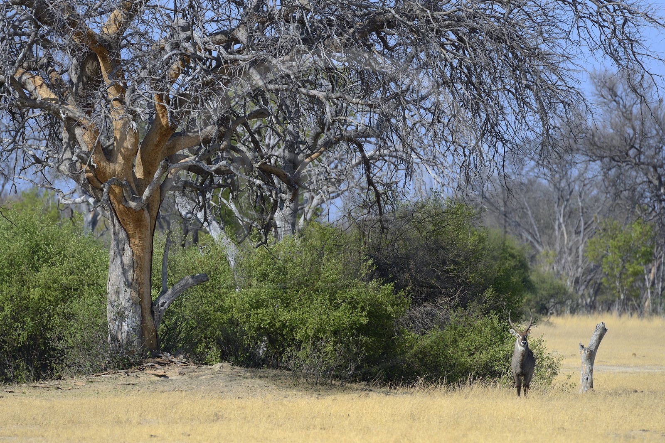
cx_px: 332
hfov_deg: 7.4
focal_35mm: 280
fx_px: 5171
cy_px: 222
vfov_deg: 4.9
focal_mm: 280
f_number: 5.6
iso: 400
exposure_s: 1/2000
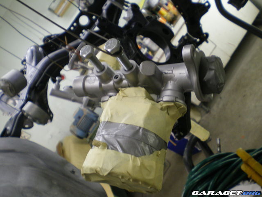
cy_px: 98
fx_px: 288
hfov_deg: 49.0
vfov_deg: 37.7
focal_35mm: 38
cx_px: 131
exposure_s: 1/30
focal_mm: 6.3
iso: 160
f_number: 3.1
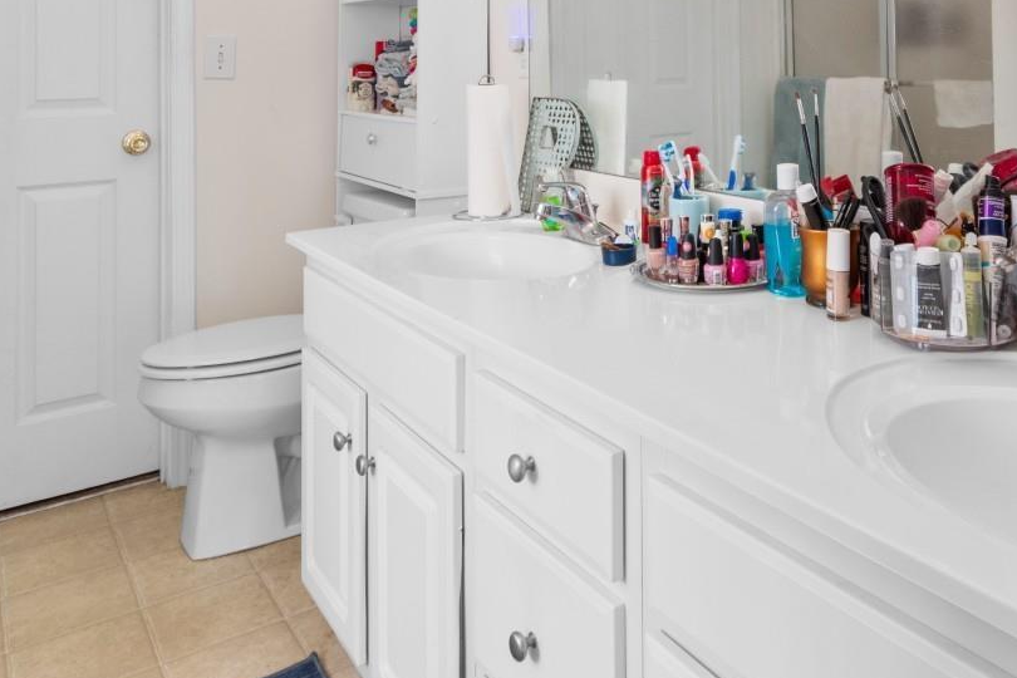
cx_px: 672
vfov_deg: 40.4
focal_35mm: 30
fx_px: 847
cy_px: 69
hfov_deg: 60.6
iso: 100
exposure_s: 1/5
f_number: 4.5
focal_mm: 10
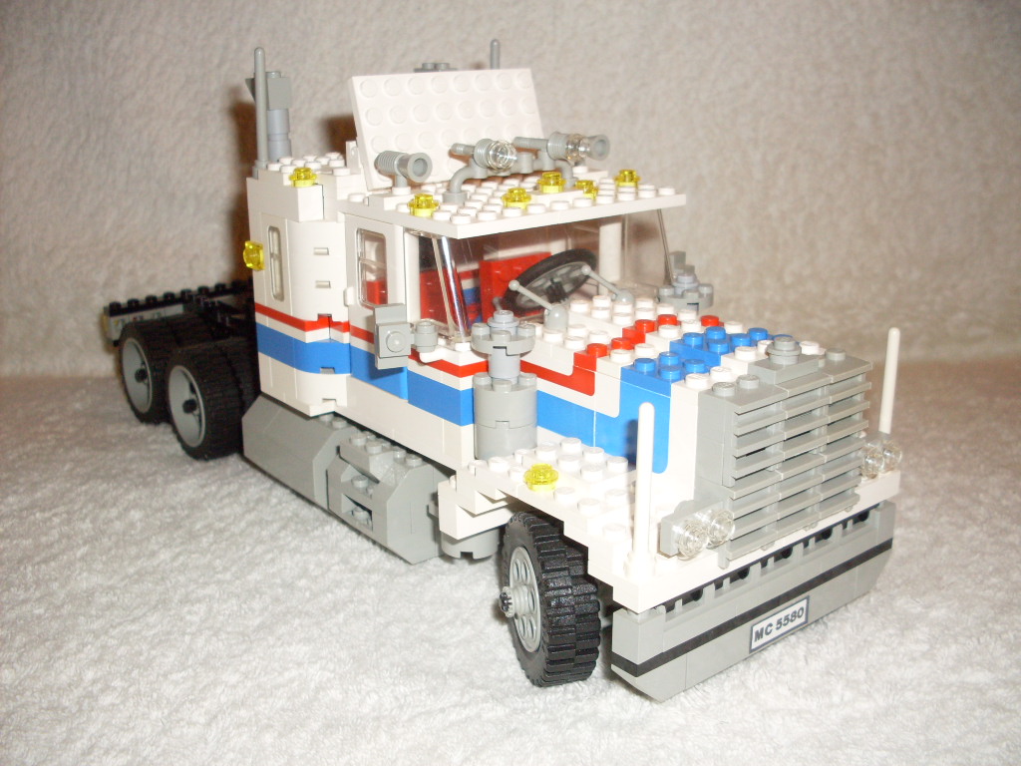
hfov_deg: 49.0
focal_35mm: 38
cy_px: 383
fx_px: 1121
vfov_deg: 37.7
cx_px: 510
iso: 100
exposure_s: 1/45
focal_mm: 6.3
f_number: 2.8
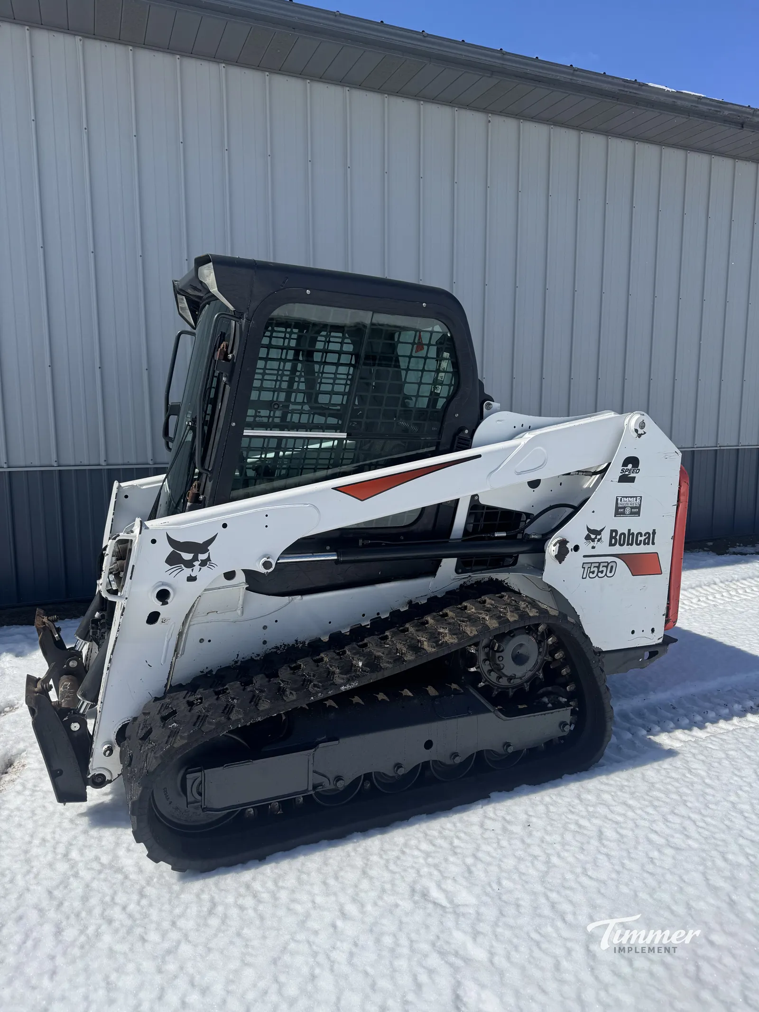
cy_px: 506
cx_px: 380
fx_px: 702
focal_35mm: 24
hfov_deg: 56.8
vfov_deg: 71.6
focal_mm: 6.76
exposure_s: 1/9009
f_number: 1.78
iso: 80
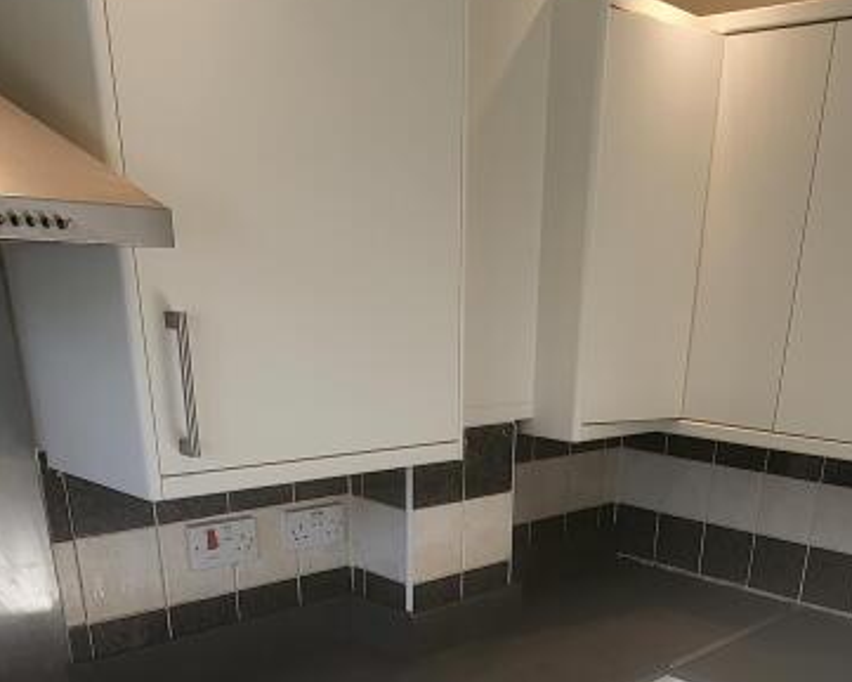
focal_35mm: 36
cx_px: 522
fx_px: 908
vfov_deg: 36.0
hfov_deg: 49.9
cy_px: 720
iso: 32
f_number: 2.2
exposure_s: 1/100
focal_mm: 1.74
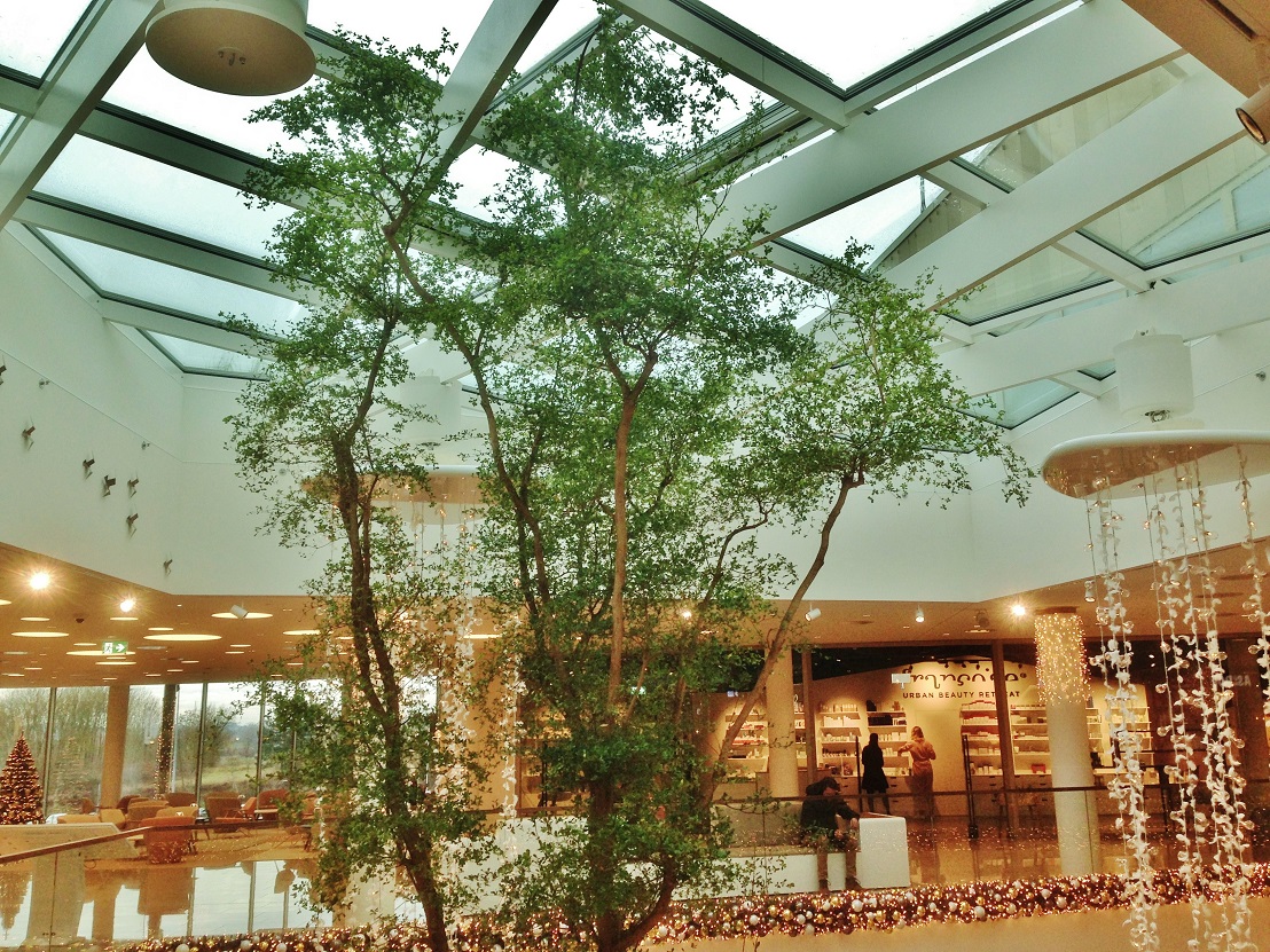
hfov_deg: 55.4
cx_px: 635
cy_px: 476
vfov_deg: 42.9
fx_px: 1211
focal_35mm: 33
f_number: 2.4
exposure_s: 1/139
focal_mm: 4.12
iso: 50
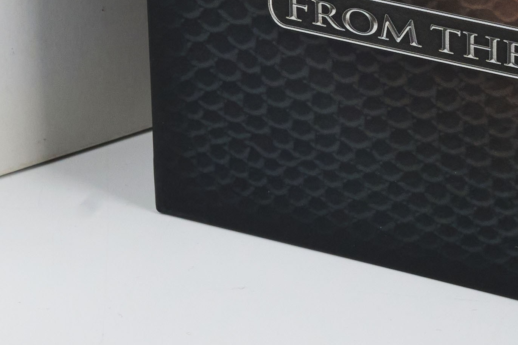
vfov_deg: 5.8
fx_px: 3425
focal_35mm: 238
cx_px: 308
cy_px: 92
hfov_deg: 8.6
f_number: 13
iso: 800
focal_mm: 47.6
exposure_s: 1/50
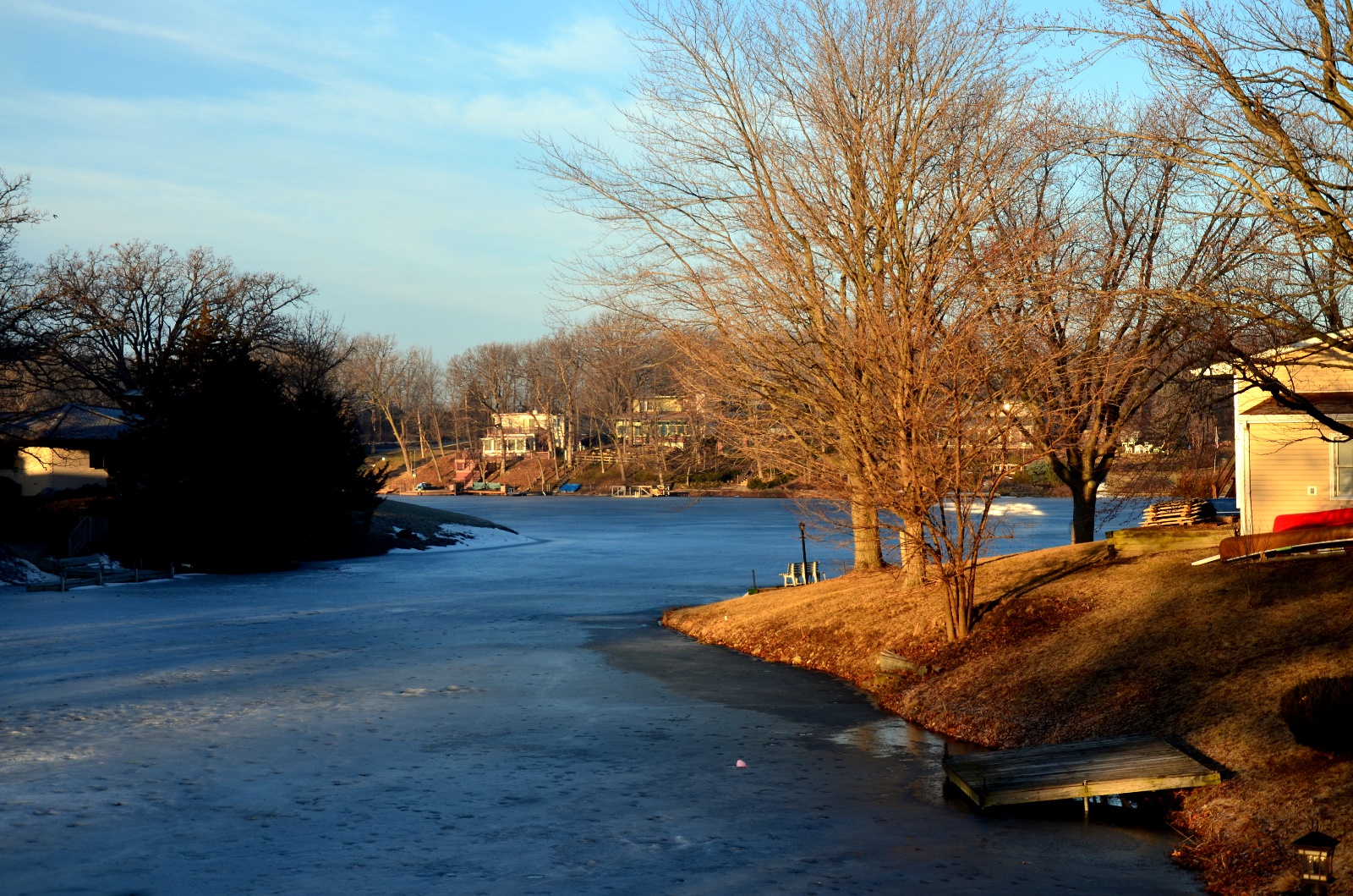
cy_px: 448
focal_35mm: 60
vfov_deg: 22.5
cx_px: 676
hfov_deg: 33.5
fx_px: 2250
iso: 200
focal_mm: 40
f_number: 8
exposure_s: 1/250
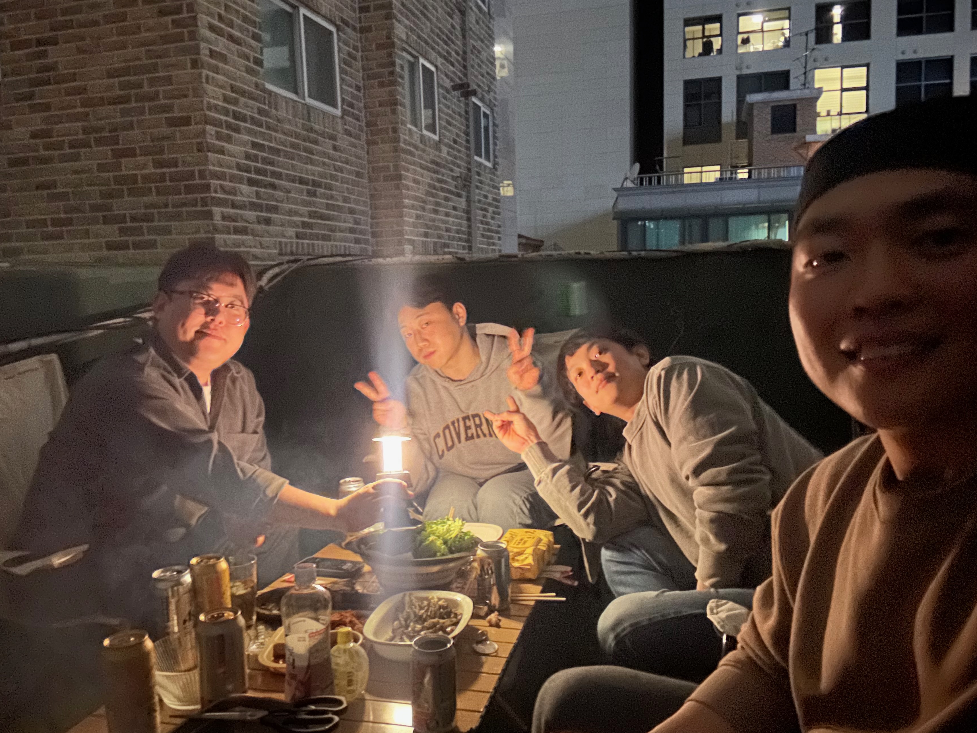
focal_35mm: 27
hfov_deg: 65.3
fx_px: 762
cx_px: 471
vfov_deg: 51.3
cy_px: 348
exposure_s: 1/15
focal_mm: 2.69
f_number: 1.9
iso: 3200
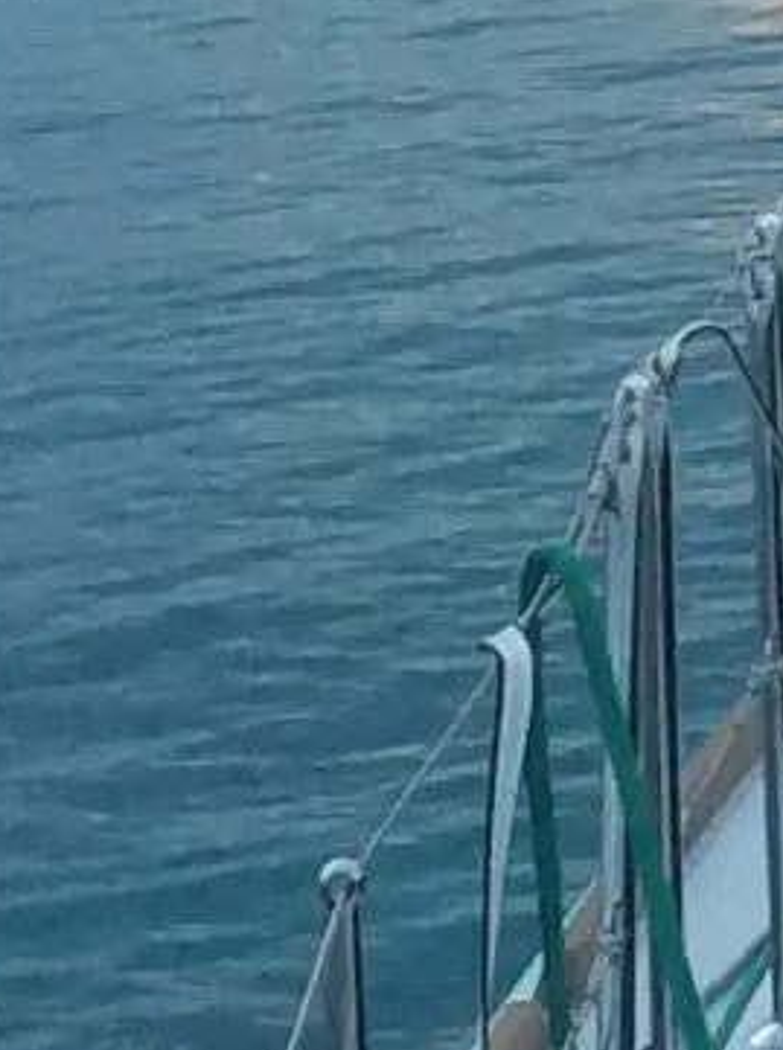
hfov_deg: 6.2
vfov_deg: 8.5
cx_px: 1752
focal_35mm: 230
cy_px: -207
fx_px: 6966
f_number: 2.4
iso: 40
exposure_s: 1/60
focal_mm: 3.3
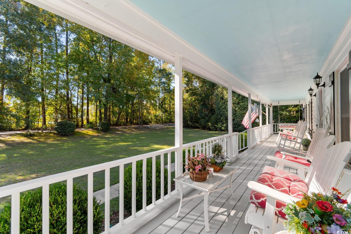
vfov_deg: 77.3
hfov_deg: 100.4
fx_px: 146
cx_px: 176
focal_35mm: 15
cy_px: 117
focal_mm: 10
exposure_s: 1/125
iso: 100
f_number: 5.6
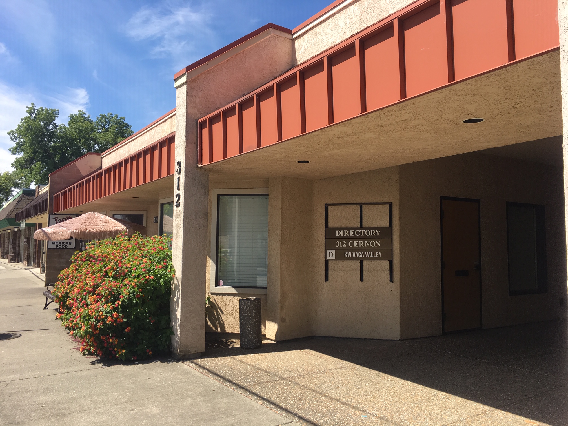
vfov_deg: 48.2
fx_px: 476
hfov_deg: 61.7
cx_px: 284
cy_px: 213
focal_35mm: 29
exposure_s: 1/864
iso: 25
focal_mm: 4.15
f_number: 2.2
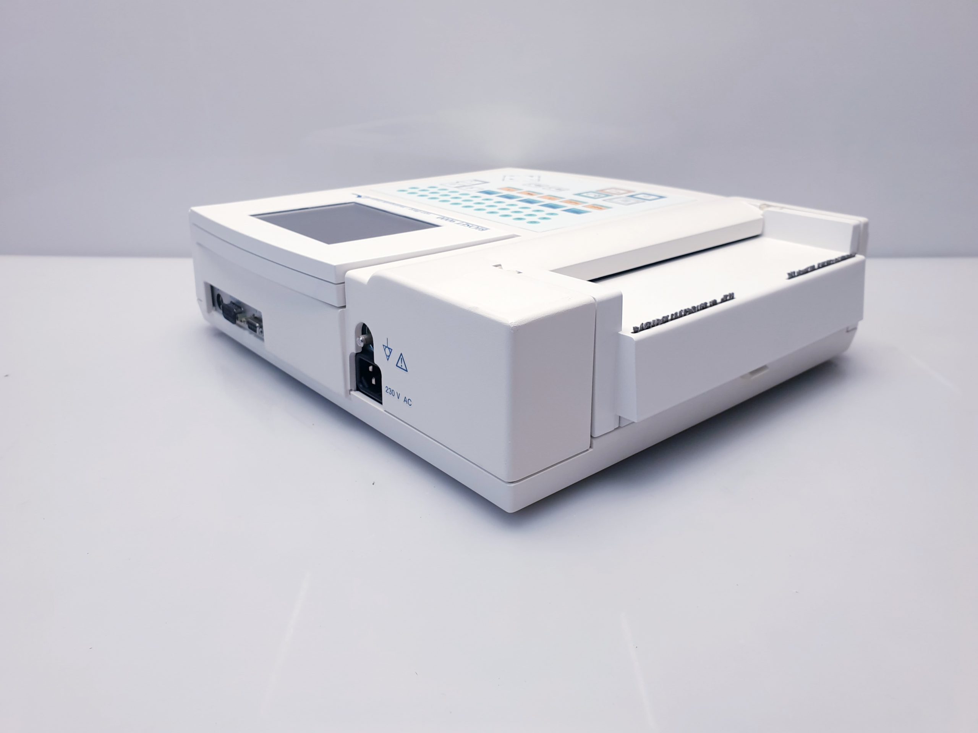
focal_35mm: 26
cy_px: 366
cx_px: 489
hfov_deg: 67.3
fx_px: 735
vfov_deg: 53.1
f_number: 2.4
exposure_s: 1/100
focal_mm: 4.3
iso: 80
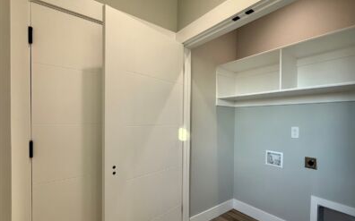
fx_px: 145
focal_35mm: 15
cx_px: 177
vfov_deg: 74.7
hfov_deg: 101.5
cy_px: 105
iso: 100
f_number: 2.2
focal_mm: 2.22
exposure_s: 1/120
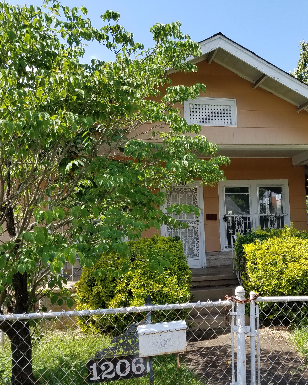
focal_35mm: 34
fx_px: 387
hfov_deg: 42.4
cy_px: 193
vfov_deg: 52.8
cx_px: 220
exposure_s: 1/1272
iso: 50
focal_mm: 4.2
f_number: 1.7
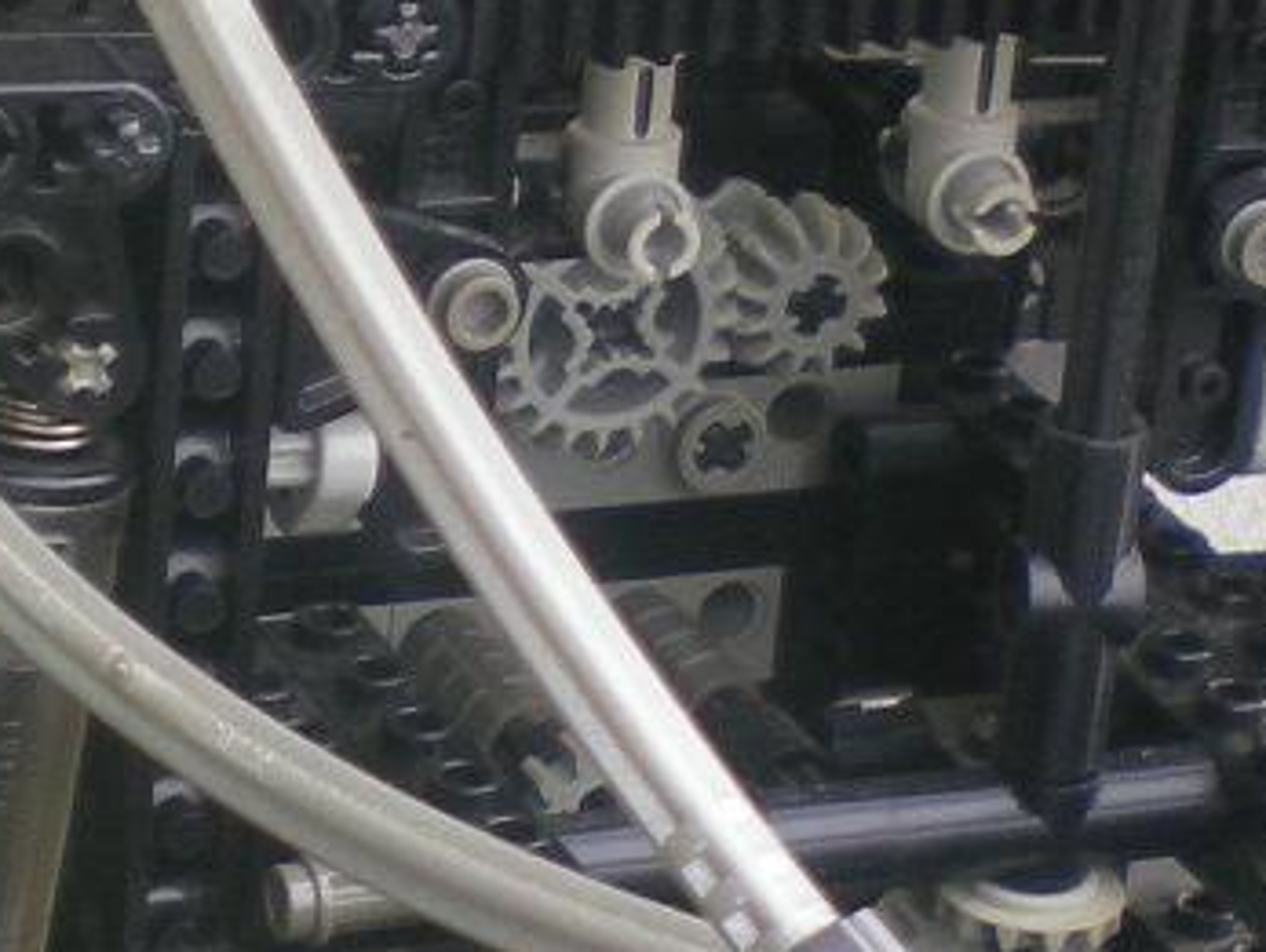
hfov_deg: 11.7
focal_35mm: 168
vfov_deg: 8.8
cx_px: 474
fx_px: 6151
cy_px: 635
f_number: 3.1
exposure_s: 1/56.3
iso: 79
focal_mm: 6.3
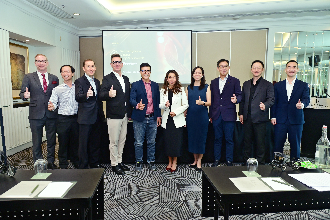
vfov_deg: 53.1
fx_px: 220
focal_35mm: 24
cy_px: 110
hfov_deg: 73.8
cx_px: 165
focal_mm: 24
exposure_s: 1/80
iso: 2000
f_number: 5.6
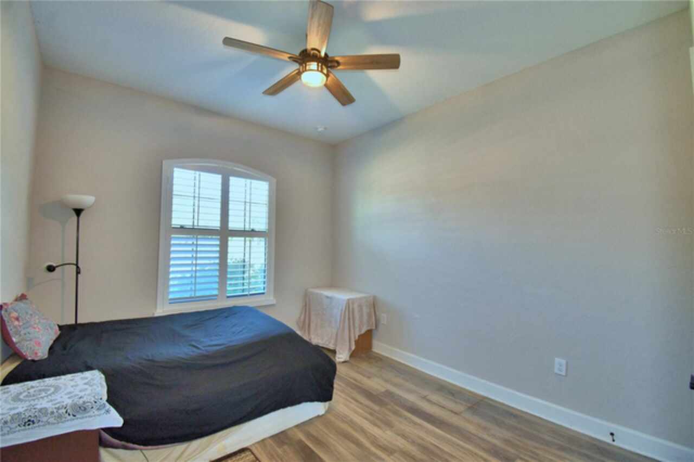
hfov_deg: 100.4
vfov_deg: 77.3
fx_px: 289
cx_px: 347
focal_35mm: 15
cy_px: 231
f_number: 4.5
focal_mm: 10
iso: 220
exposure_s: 1/30
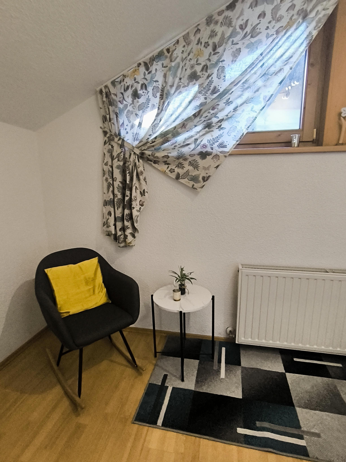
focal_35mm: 16
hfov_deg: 78.1
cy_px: 231
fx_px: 213
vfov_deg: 94.5
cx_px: 173
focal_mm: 1.65
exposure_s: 1/33.3
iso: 400
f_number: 2.2
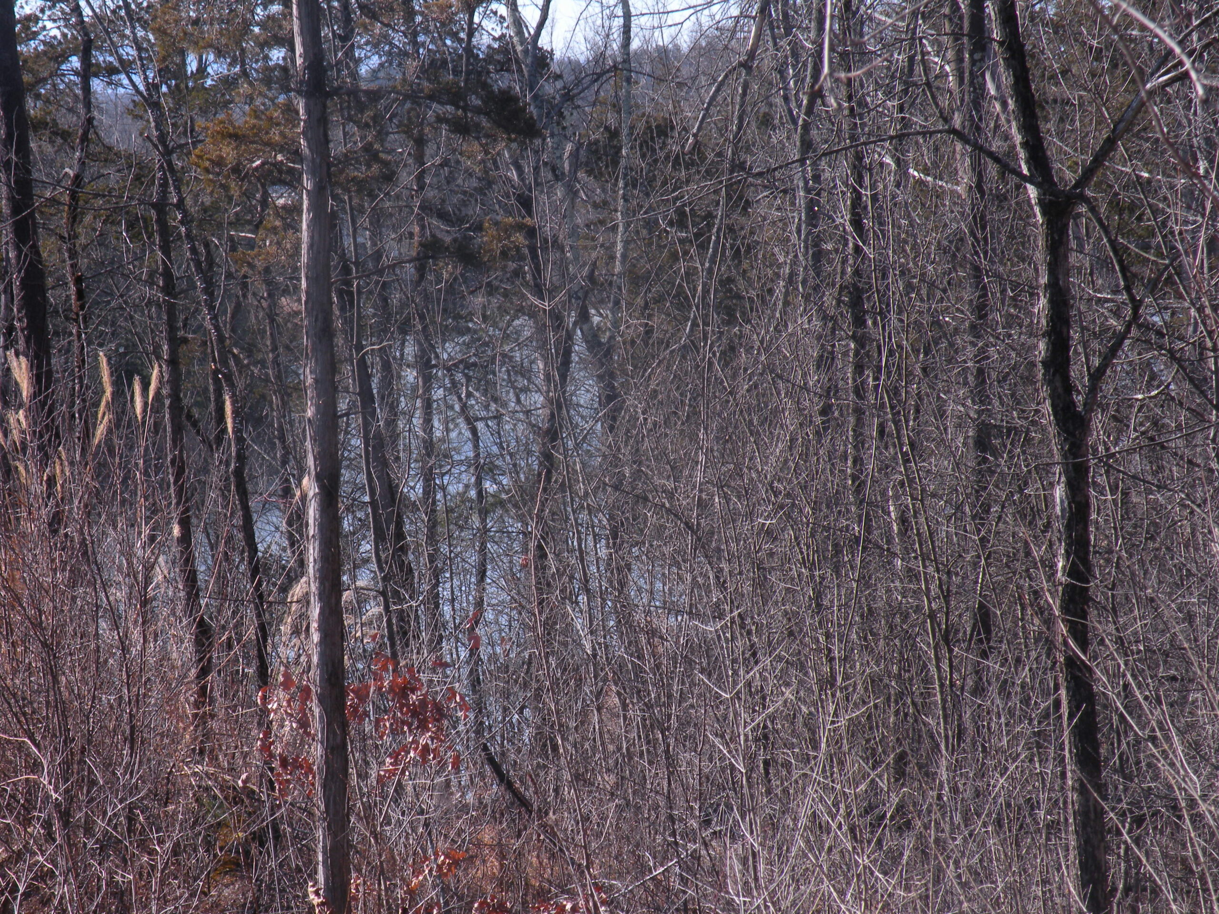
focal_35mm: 141
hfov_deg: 14.0
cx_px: 610
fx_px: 4965
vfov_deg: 10.5
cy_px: 457
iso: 64
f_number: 5.6
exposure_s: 1/180
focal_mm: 25
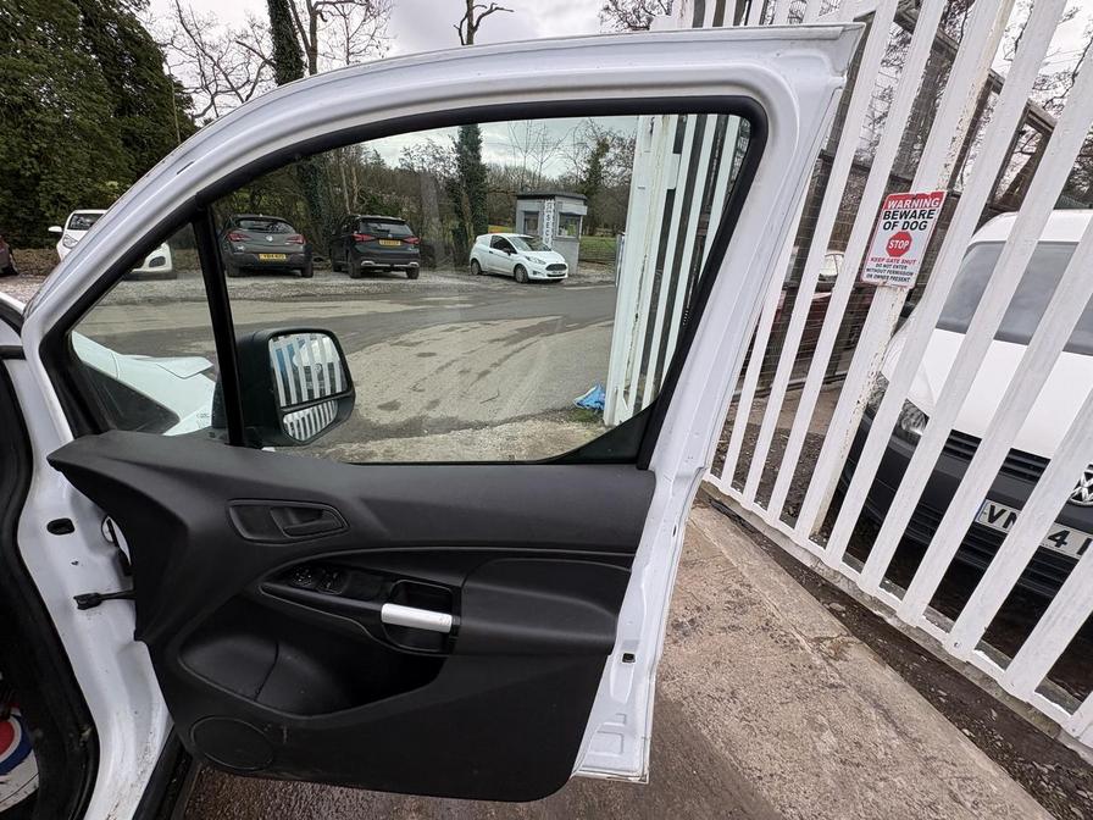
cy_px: 410
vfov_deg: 85.7
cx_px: 546
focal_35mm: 14
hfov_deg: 102.1
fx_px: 442
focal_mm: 2.22
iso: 40
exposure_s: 1/296
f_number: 2.2
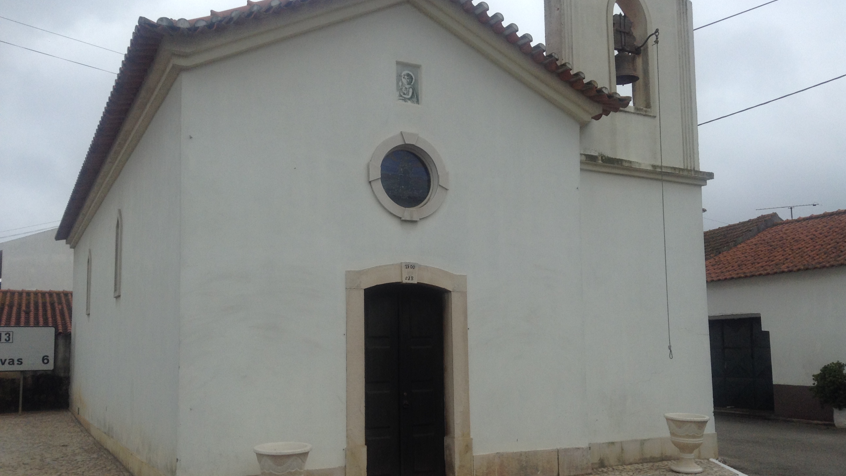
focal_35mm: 36
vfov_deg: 32.8
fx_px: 808
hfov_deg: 55.3
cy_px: 273
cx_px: 424
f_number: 2.4
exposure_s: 1/552
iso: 25
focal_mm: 3.3
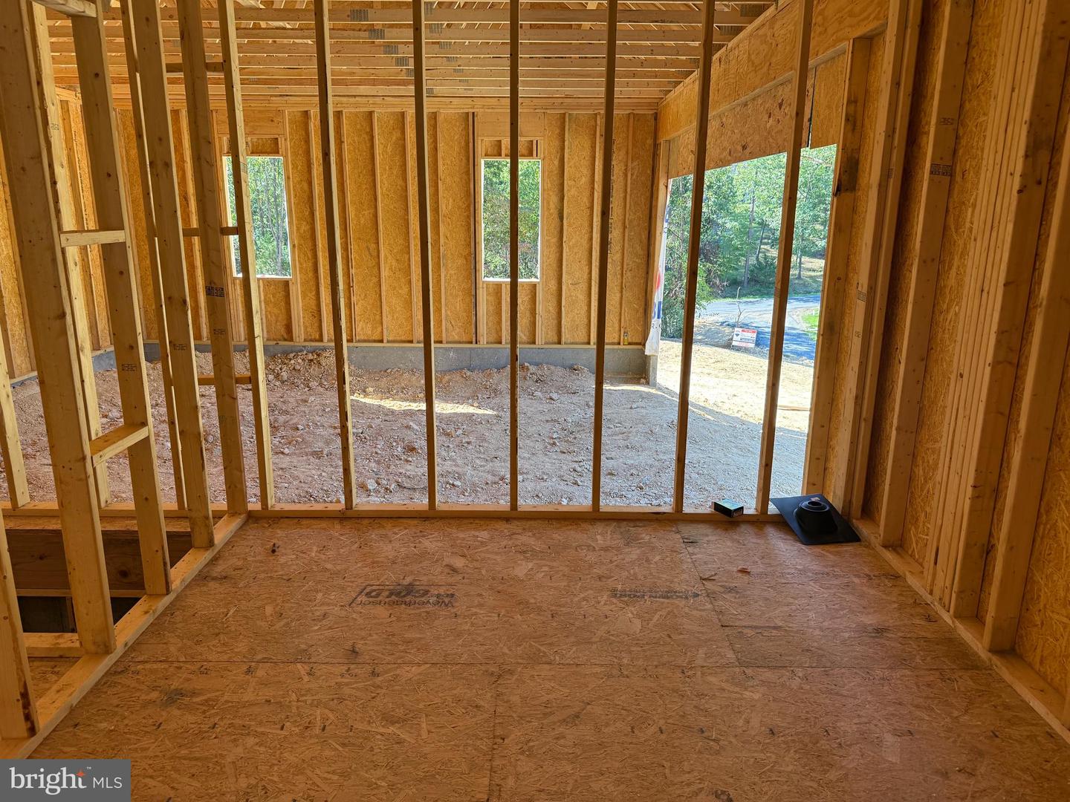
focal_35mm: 24
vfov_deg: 56.8
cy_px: 401
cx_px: 535
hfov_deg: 71.6
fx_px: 742
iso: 100
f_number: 1.78
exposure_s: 1/232
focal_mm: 6.76
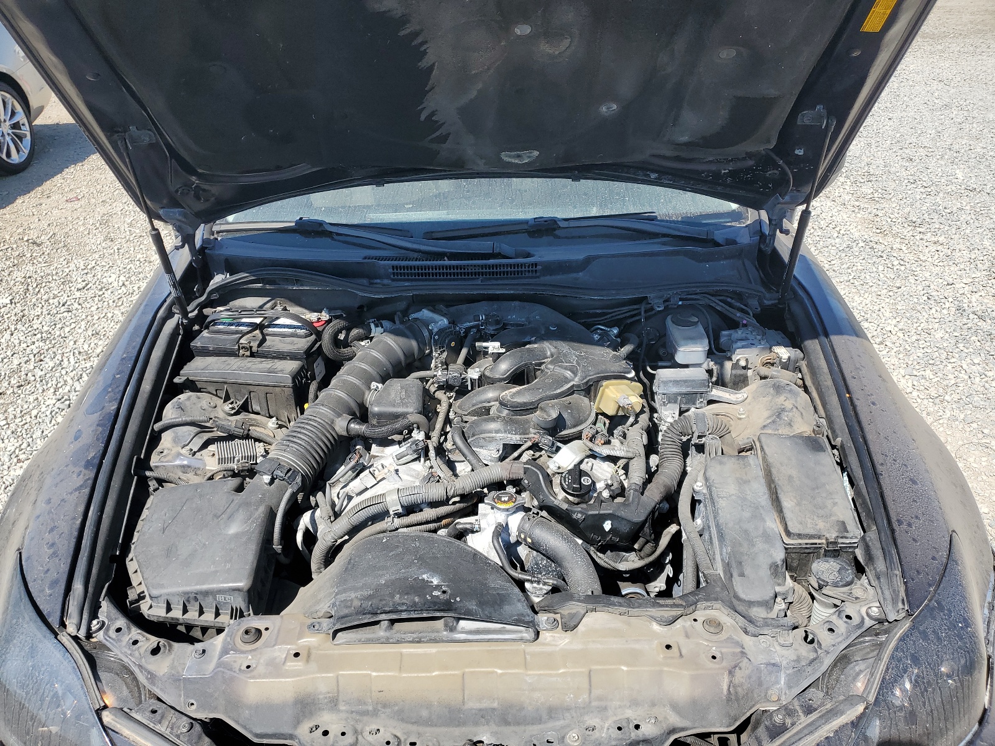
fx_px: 747
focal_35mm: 26
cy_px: 373
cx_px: 498
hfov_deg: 67.3
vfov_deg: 53.1
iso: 50
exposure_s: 1/1667
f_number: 1.5
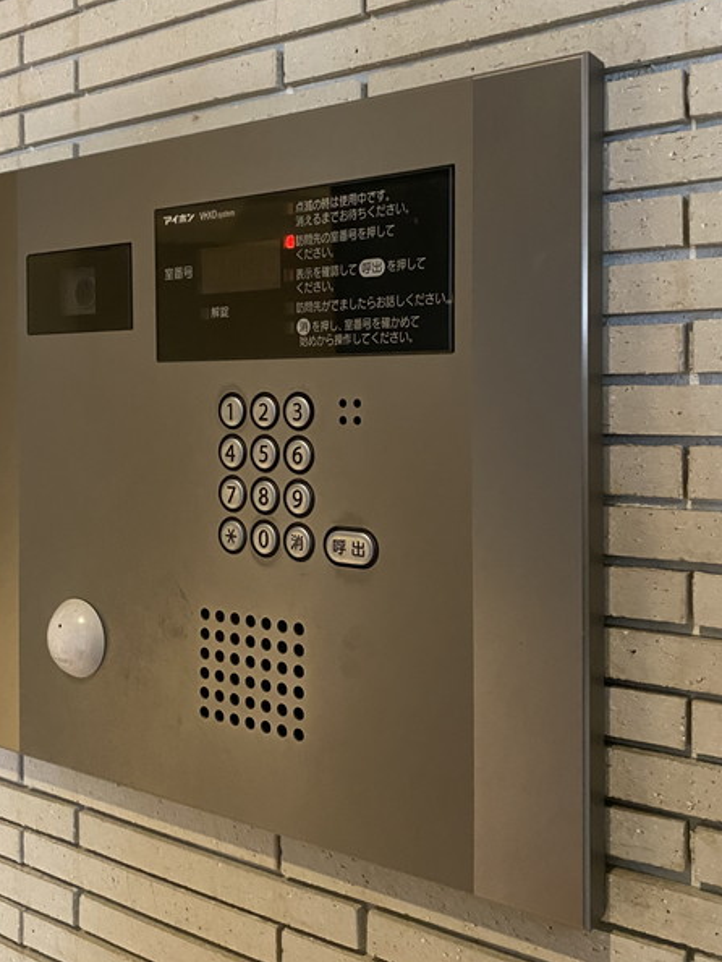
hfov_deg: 40.7
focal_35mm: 35
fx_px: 973
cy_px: 407
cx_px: 329
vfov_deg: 52.4
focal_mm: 4.25
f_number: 1.8
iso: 640
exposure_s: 1/25
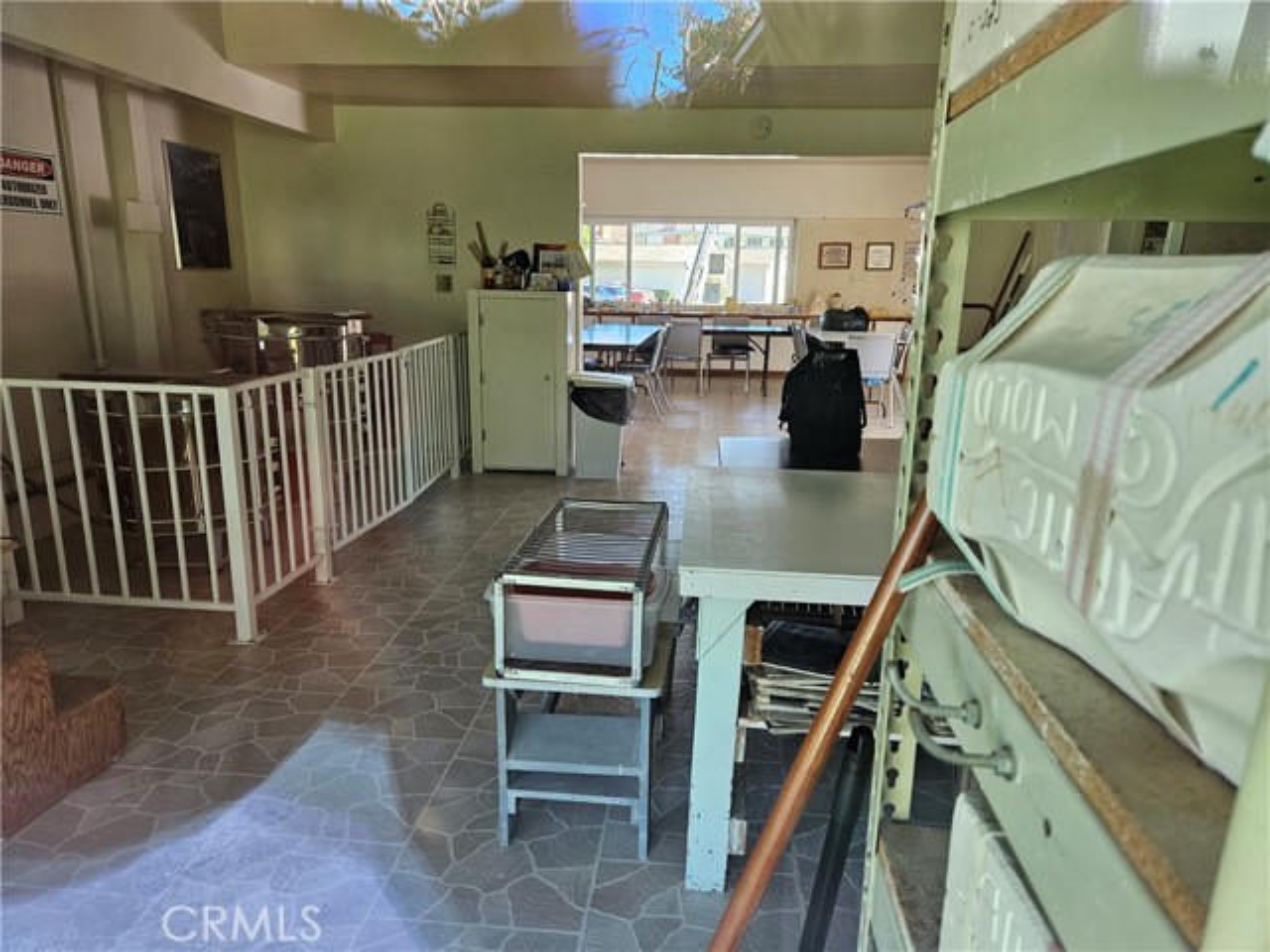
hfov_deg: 73.9
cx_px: 635
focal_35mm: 23
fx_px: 844
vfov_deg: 58.9
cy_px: 476
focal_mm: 5.4
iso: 250
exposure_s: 1/120
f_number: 1.8
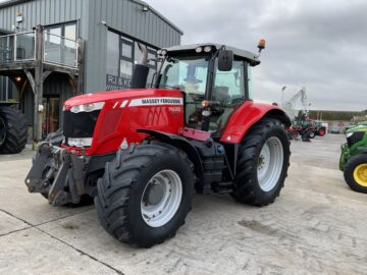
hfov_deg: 61.7
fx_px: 307
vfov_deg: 48.2
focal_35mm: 29
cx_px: 184
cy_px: 138
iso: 32
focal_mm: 3
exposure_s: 1/122
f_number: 1.8
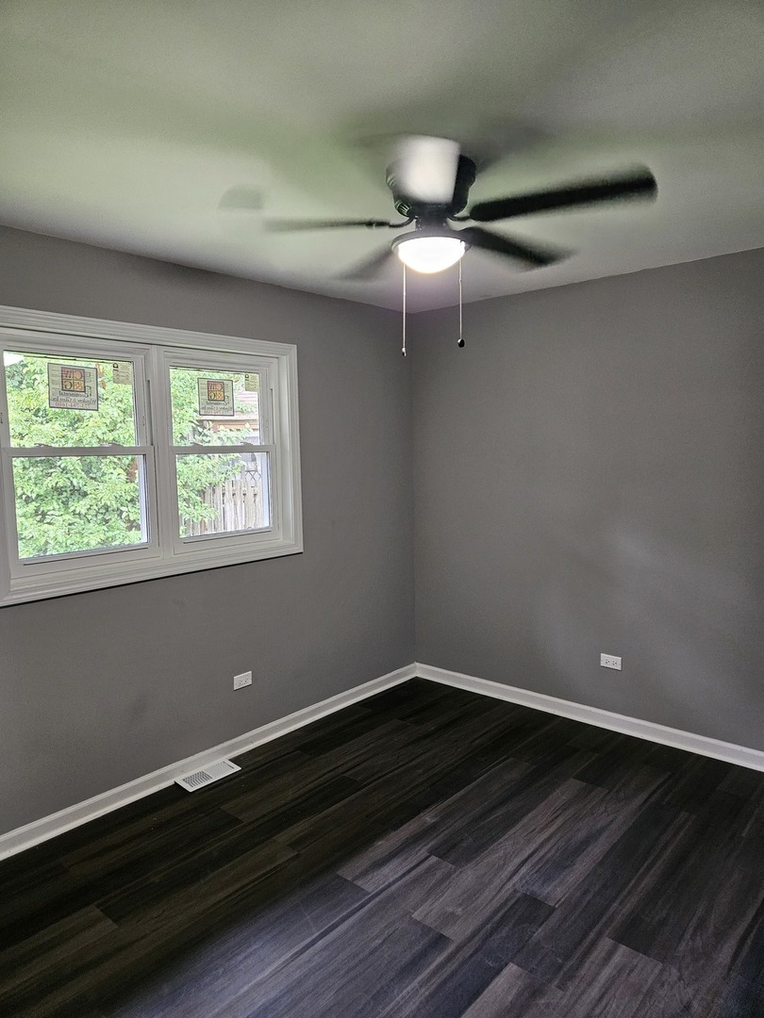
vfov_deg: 73.9
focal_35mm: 23
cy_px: 509
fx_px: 677
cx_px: 382
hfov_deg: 58.9
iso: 640
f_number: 1.8
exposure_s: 1/40
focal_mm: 5.4
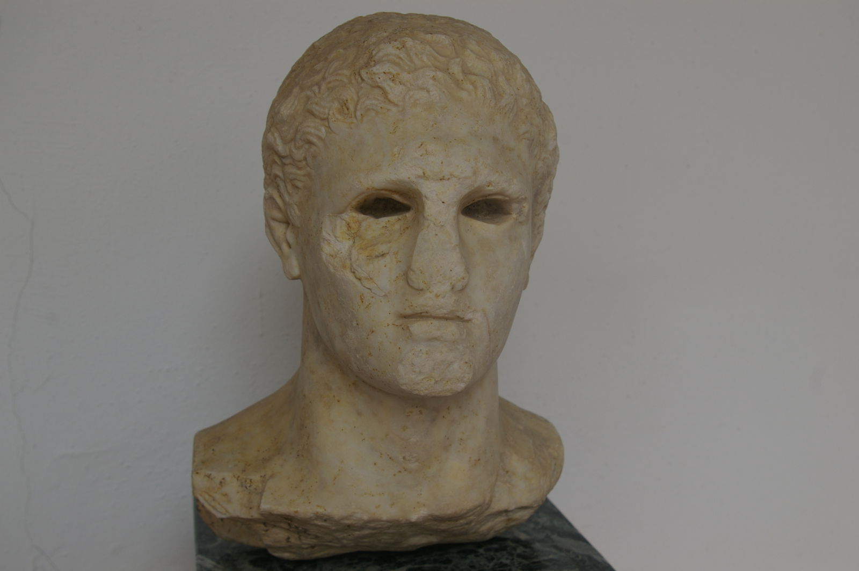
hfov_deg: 46.4
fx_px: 1001
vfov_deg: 31.8
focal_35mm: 42
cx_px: 430
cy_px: 286
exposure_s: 1/90
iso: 200
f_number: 8
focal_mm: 28
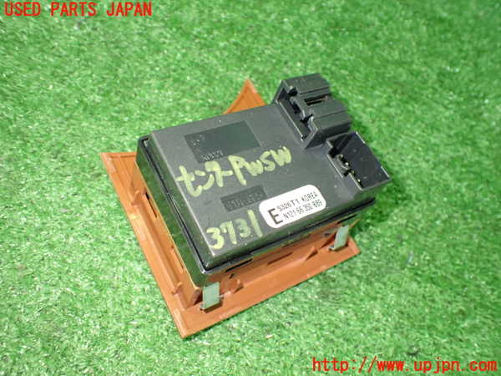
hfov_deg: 60.0
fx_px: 434
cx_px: 250
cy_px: 188
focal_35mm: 30
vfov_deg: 46.8
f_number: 2.3
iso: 800
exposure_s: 1/40
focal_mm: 5.4
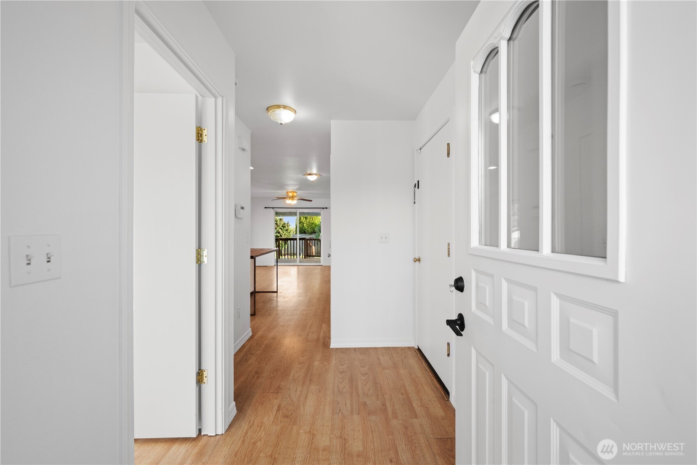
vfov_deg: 77.3
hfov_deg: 100.4
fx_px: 290
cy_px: 232
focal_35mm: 15
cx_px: 348
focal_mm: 15
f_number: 8
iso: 200
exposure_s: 1/15
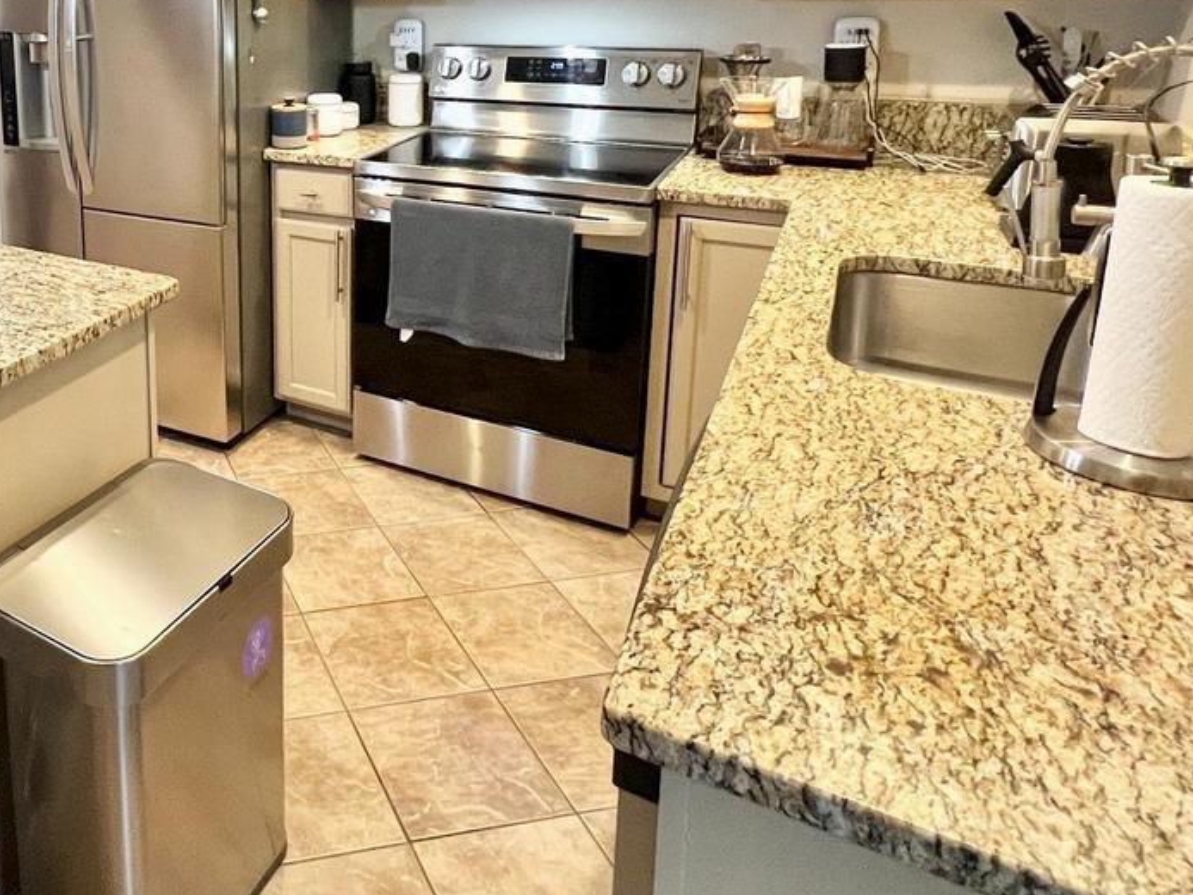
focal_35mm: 27
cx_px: 155
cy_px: 174
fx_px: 931
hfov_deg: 57.6
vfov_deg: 48.4
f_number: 1.8
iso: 320
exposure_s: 1/60
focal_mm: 1.57
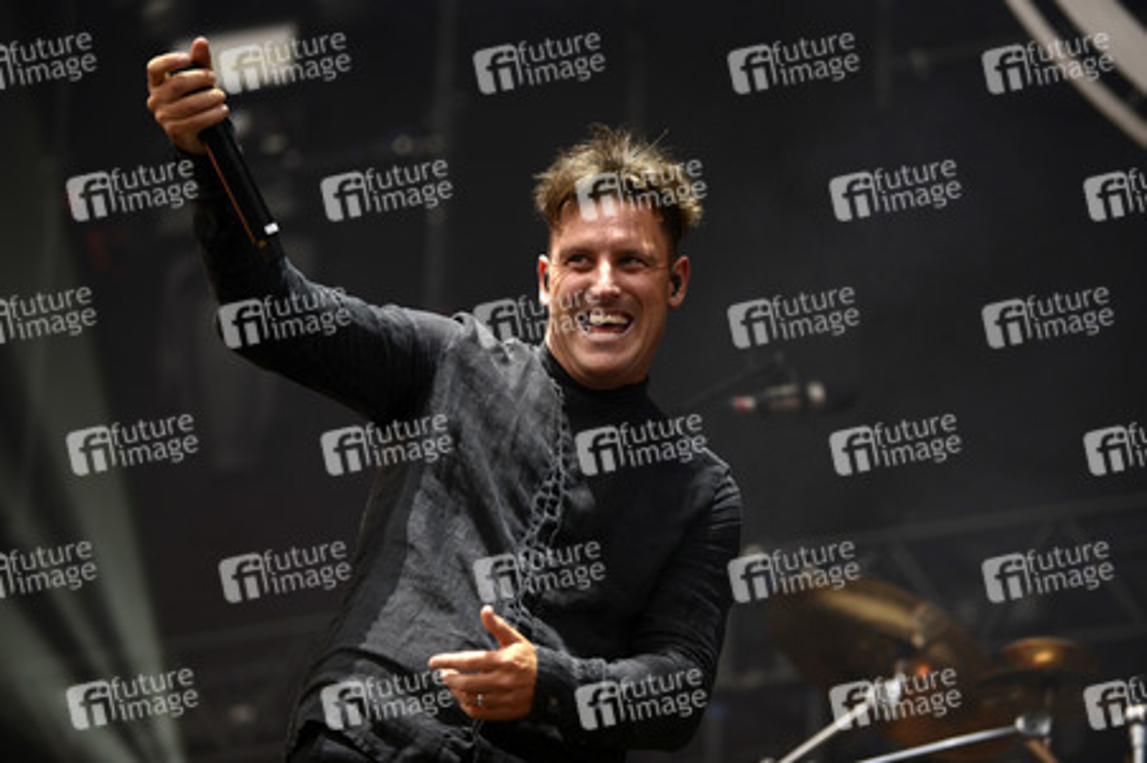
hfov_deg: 12.8
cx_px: 574
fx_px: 5094
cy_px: 382
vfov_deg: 8.6
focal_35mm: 160
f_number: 3.2
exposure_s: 1/320
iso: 320
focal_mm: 160
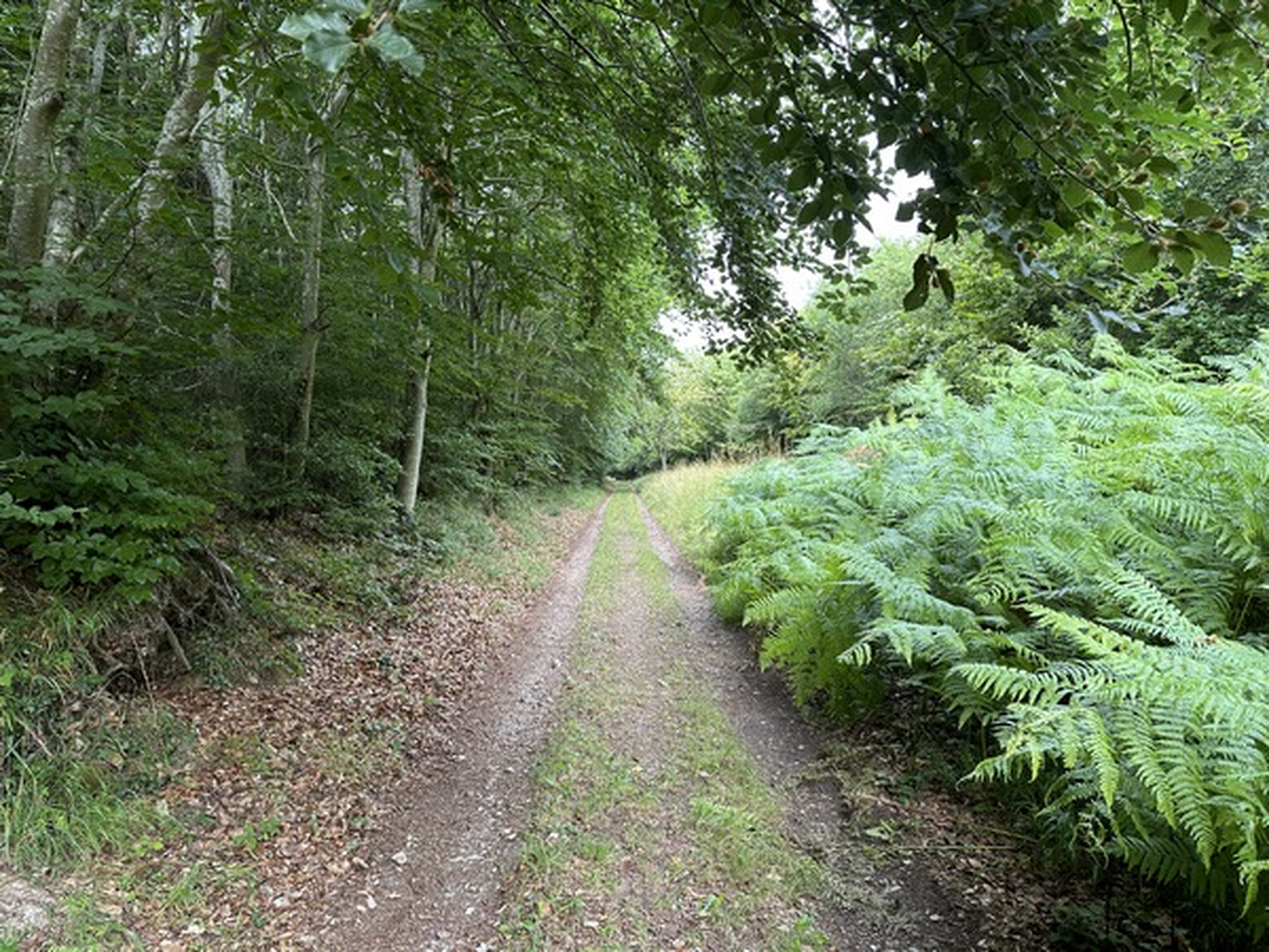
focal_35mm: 24
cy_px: 476
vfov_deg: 56.8
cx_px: 634
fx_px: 880
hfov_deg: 71.6
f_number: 1.78
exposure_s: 1/121
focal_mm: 6.86
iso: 80
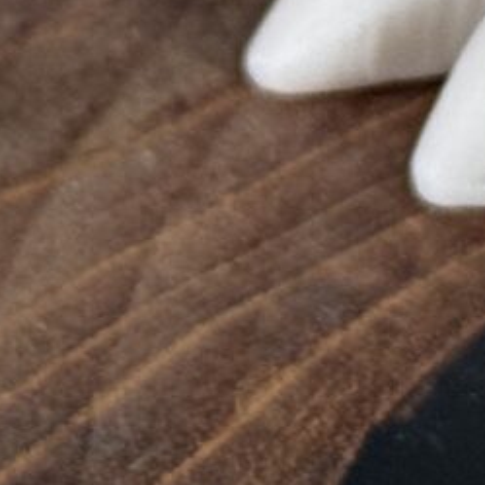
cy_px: -773
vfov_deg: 3.9
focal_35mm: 437
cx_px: 857
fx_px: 6927
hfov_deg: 4.0
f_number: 1.78
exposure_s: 1/60
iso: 125
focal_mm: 6.76
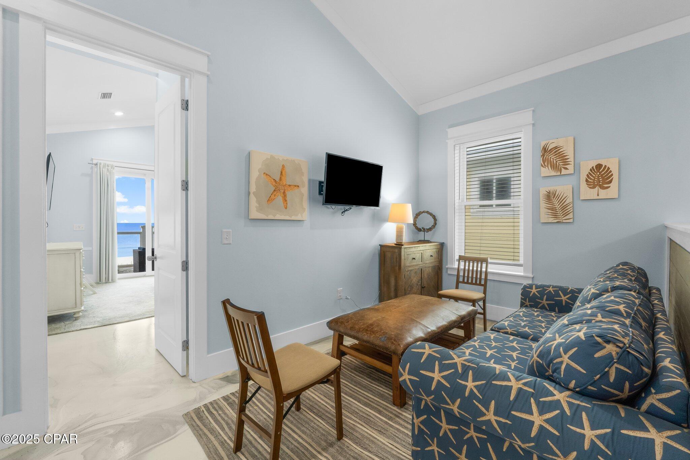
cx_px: 345
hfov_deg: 100.4
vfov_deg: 77.3
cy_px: 230
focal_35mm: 15
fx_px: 287
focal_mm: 10
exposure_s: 1/15
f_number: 9
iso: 400
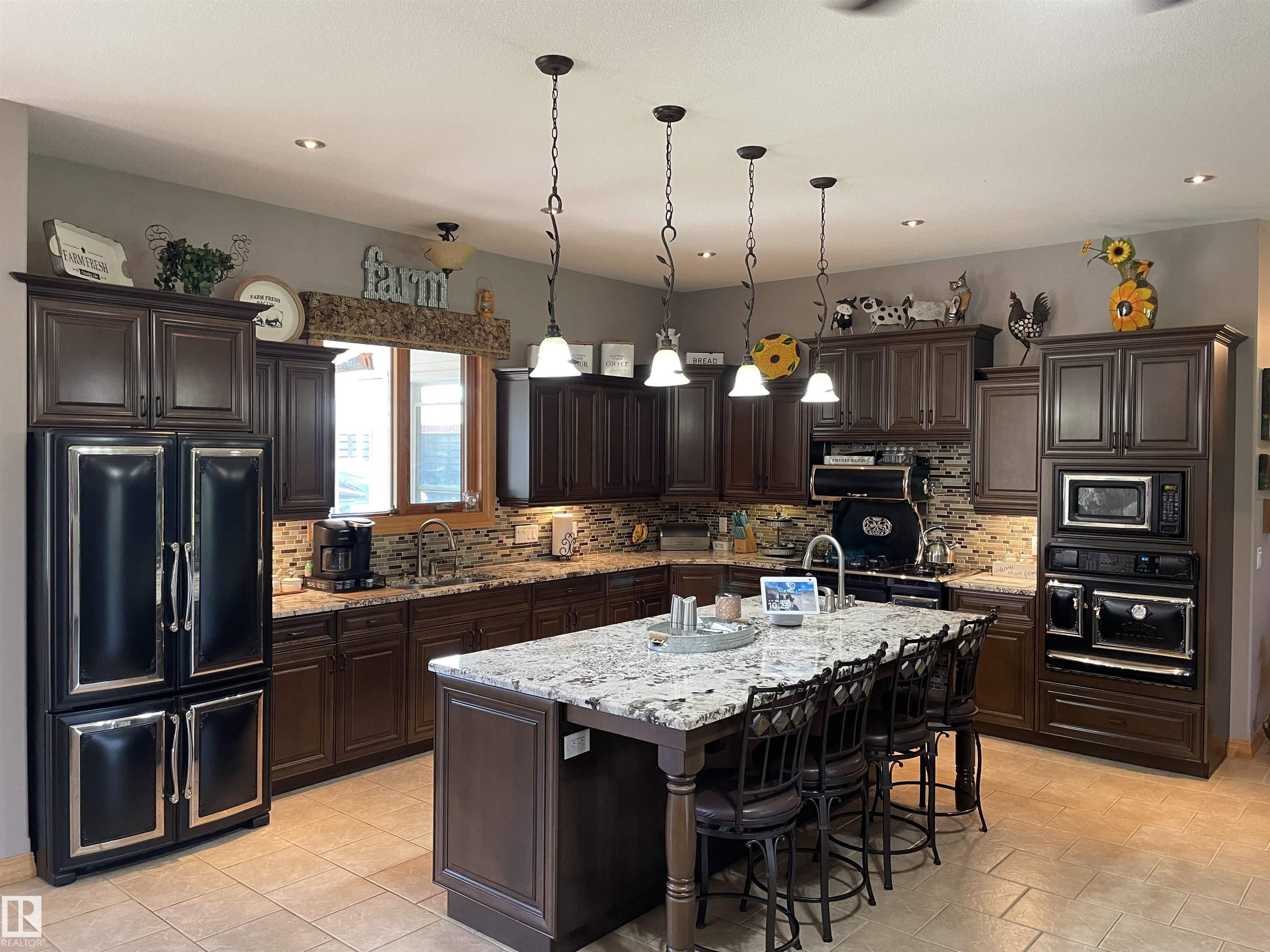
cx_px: 635
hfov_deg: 67.3
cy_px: 476
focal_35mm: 26
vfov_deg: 53.1
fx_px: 954
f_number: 1.6
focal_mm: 4.2
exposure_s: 1/60
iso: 200
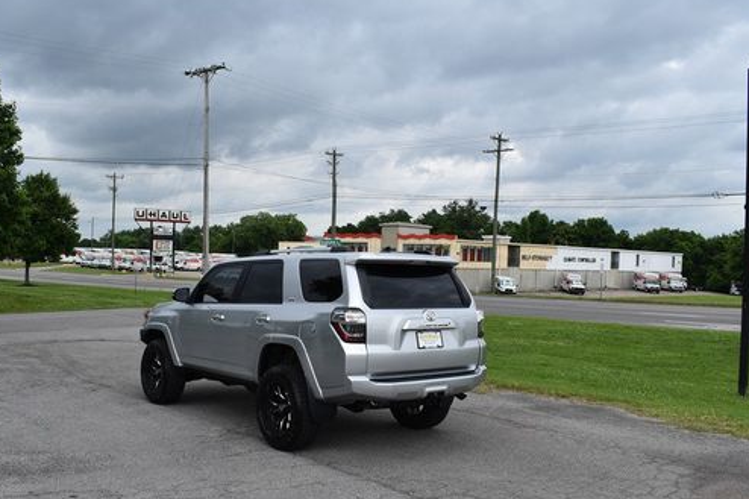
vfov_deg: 37.8
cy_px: 280
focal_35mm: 35
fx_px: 728
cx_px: 353
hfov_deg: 54.4
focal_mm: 18
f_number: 8
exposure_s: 1/250
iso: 100
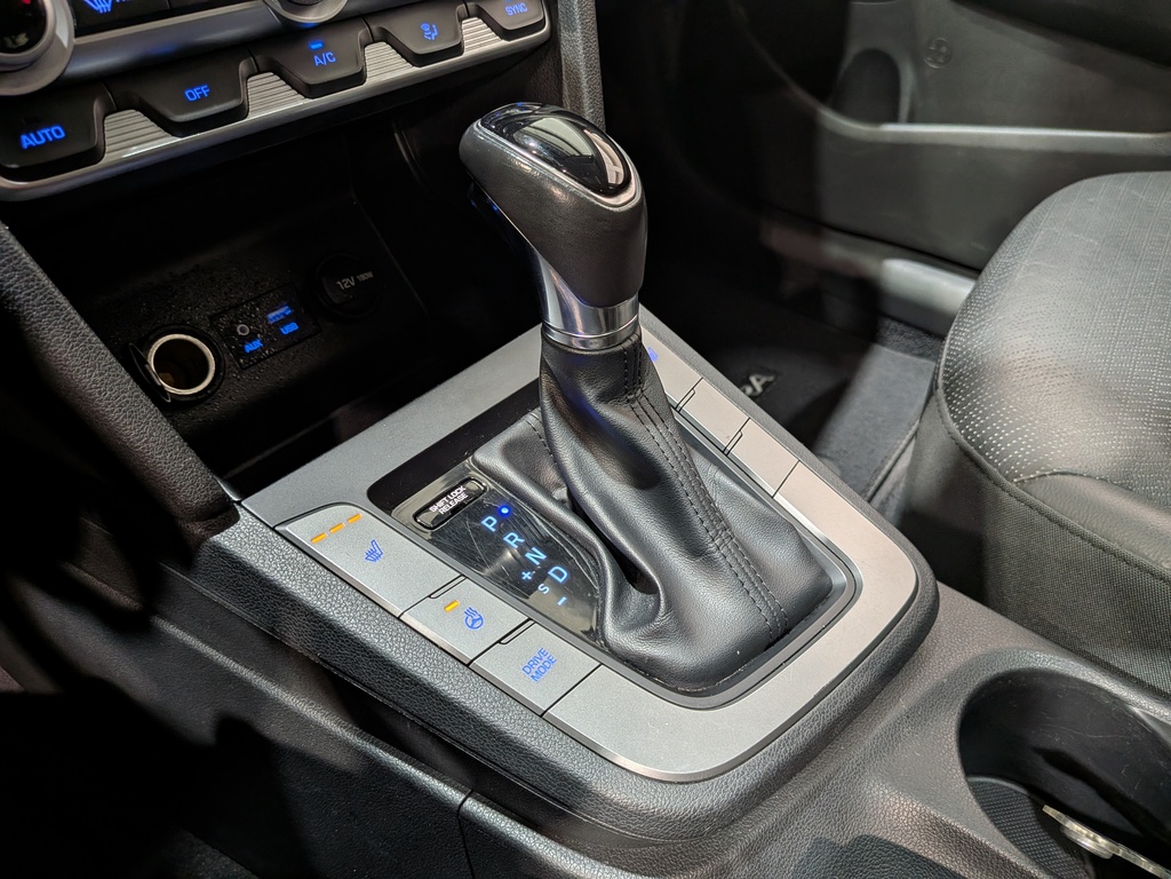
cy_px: 440
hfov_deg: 71.6
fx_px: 812
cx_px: 586
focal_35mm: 24
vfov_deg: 56.8
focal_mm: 4.53
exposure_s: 1/22.5
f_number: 1.7
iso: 25
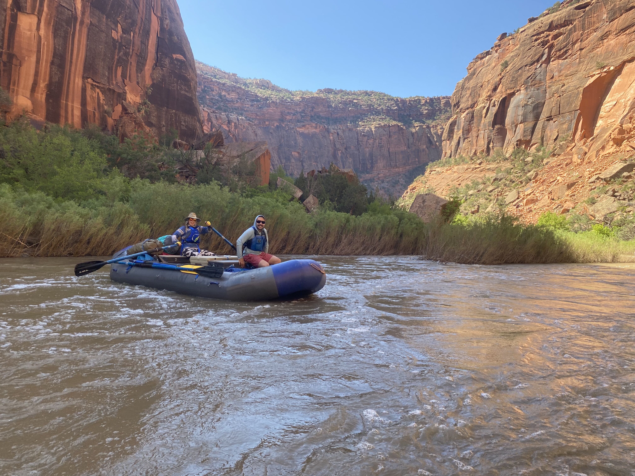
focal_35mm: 26
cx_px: 318
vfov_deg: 53.1
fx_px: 477
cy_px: 238
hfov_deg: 67.3
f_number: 1.8
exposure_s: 1/541
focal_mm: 4.25
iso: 32
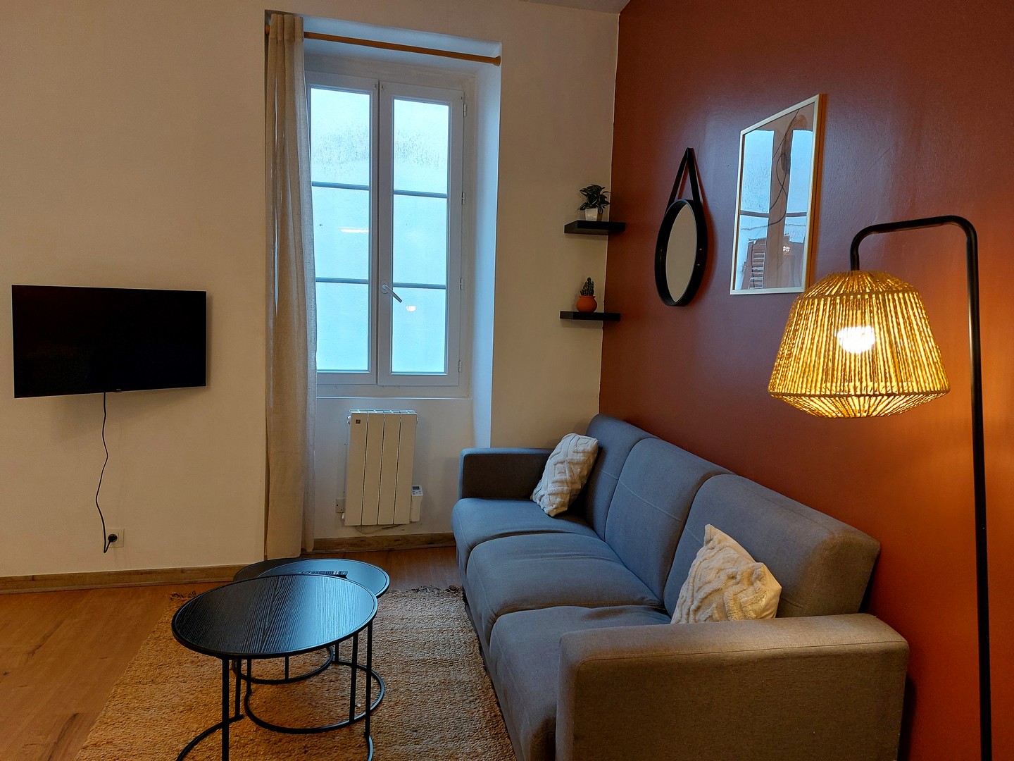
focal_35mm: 25
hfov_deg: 69.4
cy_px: 380
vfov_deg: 54.9
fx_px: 732
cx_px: 507
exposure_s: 1/50
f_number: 1.8
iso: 100
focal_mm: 5.23
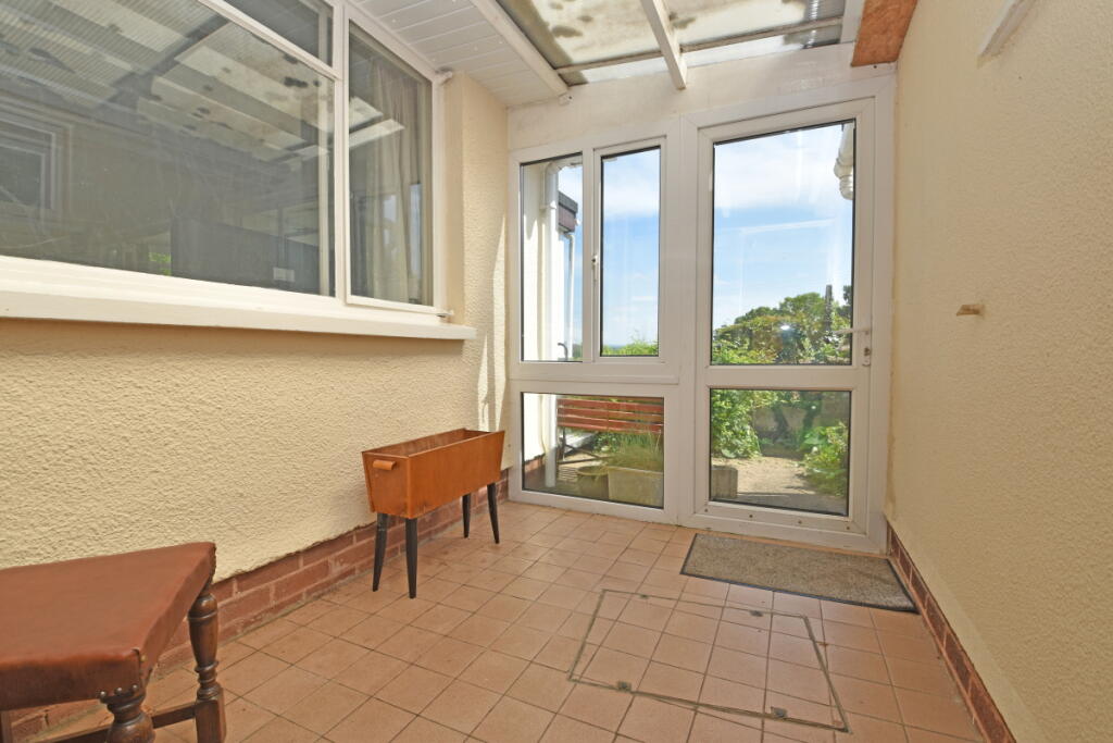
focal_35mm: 15
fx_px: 464
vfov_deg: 77.3
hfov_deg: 100.4
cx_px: 556
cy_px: 372
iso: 100
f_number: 7.1
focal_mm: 10
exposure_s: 1/200
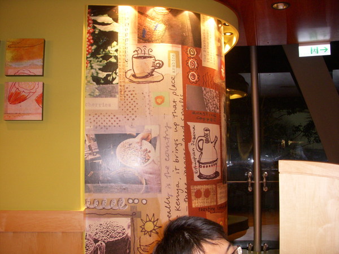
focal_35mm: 38
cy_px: 127
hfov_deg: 49.0
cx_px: 170
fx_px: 372
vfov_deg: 37.7
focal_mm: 6.3
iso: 250
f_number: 3.3
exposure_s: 1/15
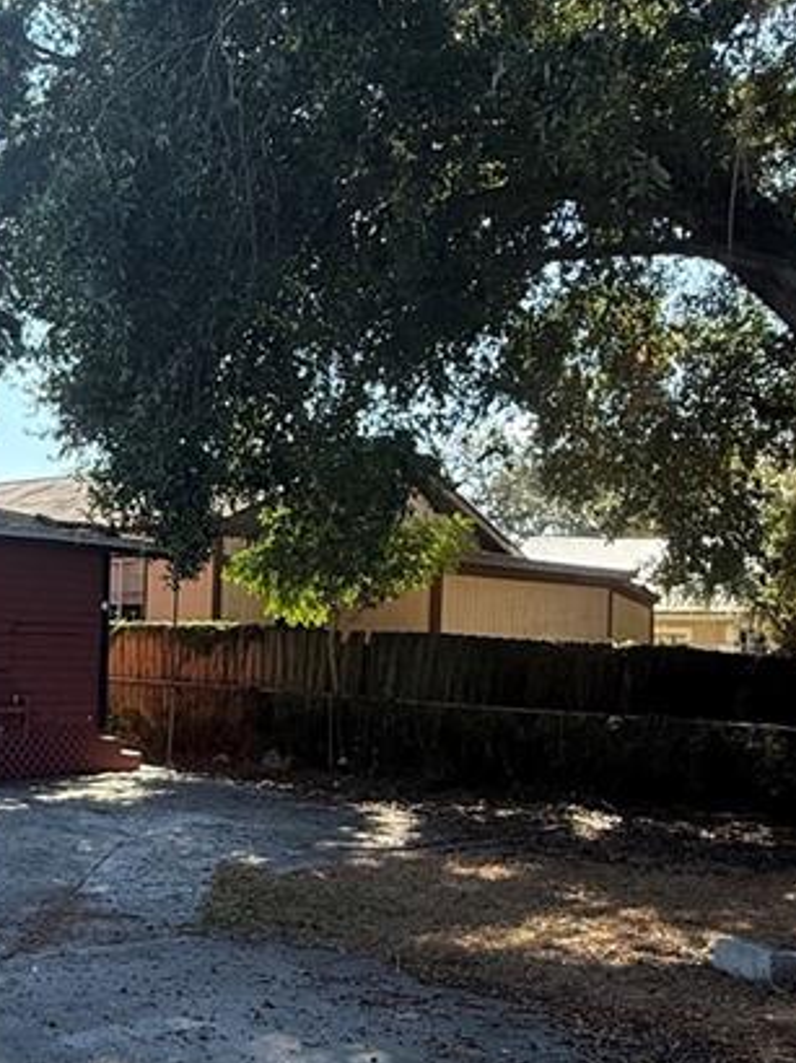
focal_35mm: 41
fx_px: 1258
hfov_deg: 31.3
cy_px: 612
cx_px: -73
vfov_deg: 45.7
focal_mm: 2.22
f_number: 2.2
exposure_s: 1/672
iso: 64
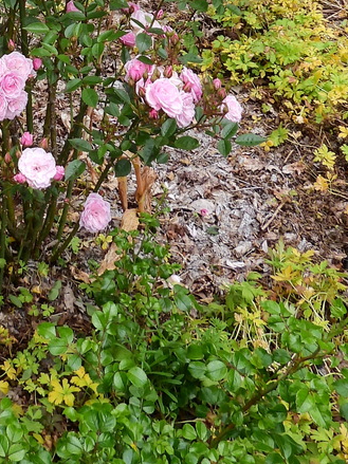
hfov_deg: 19.9
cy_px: -155
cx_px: -50
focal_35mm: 70
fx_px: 939
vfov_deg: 24.0
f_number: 2.8
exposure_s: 1/1000
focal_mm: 4.3
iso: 100
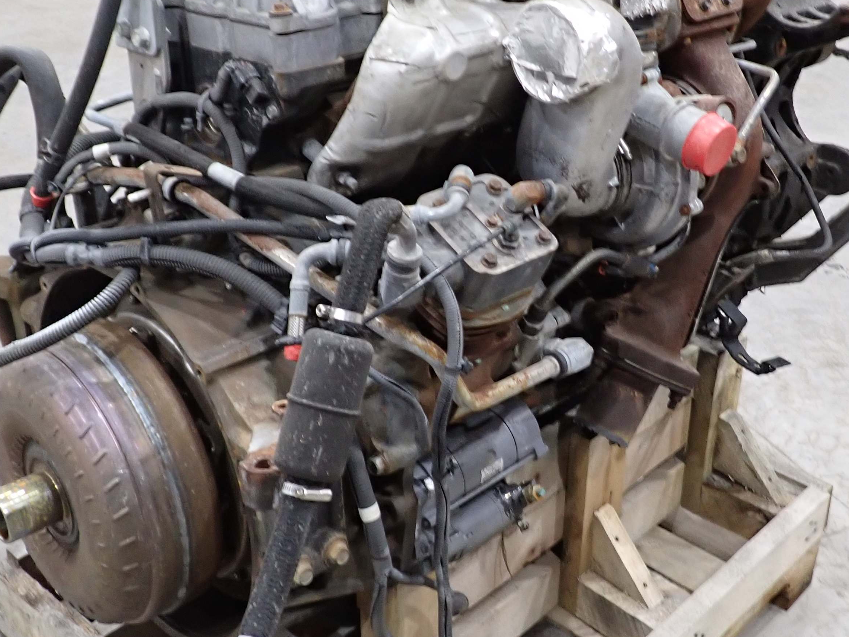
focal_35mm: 48
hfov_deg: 39.6
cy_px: 256
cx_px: 485
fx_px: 1177
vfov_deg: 30.2
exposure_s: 1/30
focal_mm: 5.05
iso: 400
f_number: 2.2
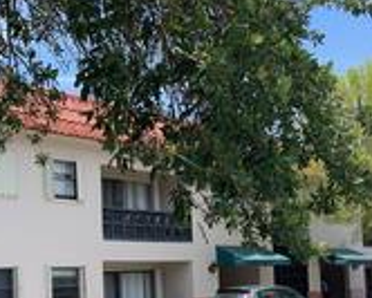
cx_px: 184
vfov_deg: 24.4
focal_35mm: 61
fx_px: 672
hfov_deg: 30.9
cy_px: 258
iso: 25
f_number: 1.8
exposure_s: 1/1111
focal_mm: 4.25
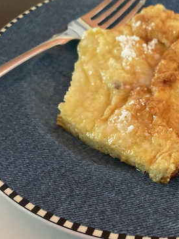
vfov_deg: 42.9
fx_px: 303
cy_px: 134
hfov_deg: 31.5
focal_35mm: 44
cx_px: 156
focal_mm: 4.25
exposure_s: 1/40
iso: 500
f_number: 1.8
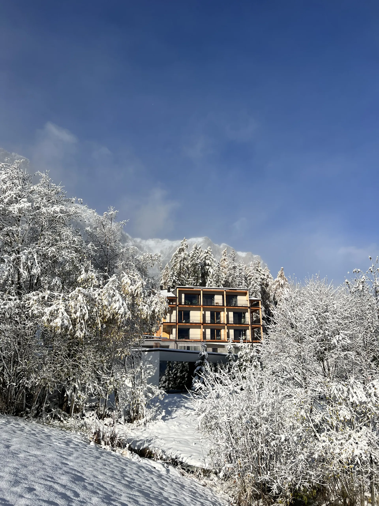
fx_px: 380
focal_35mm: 26
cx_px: 190
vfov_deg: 67.3
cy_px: 253
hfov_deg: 53.1
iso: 50
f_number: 1.5
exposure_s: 1/8000
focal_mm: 5.7
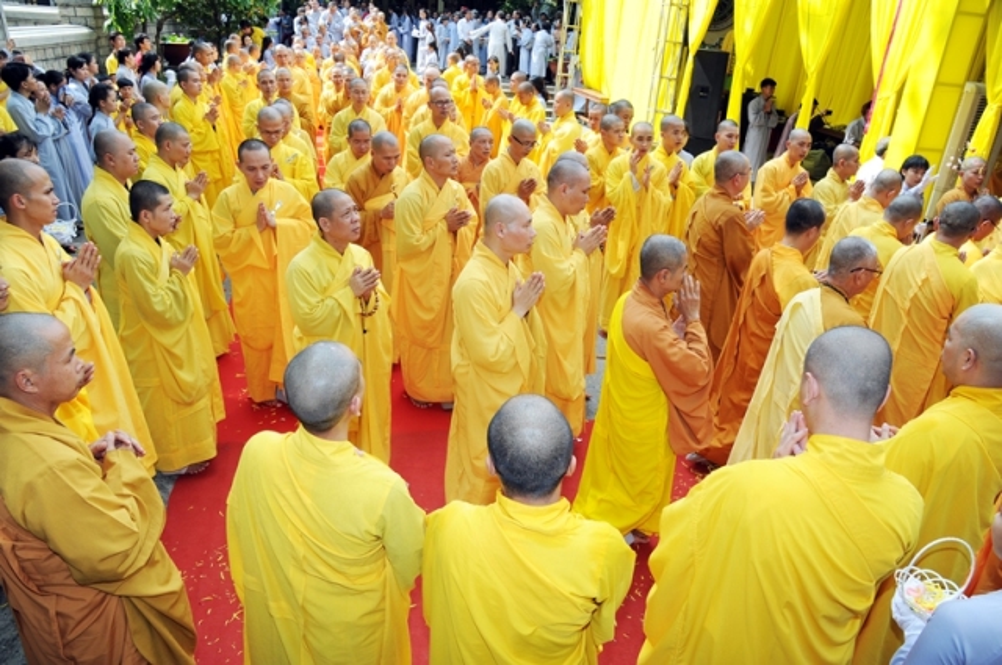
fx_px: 667
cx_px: 501
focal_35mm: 24
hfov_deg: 73.8
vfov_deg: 53.0
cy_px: 332
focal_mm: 24
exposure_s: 1/80
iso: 320
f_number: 11
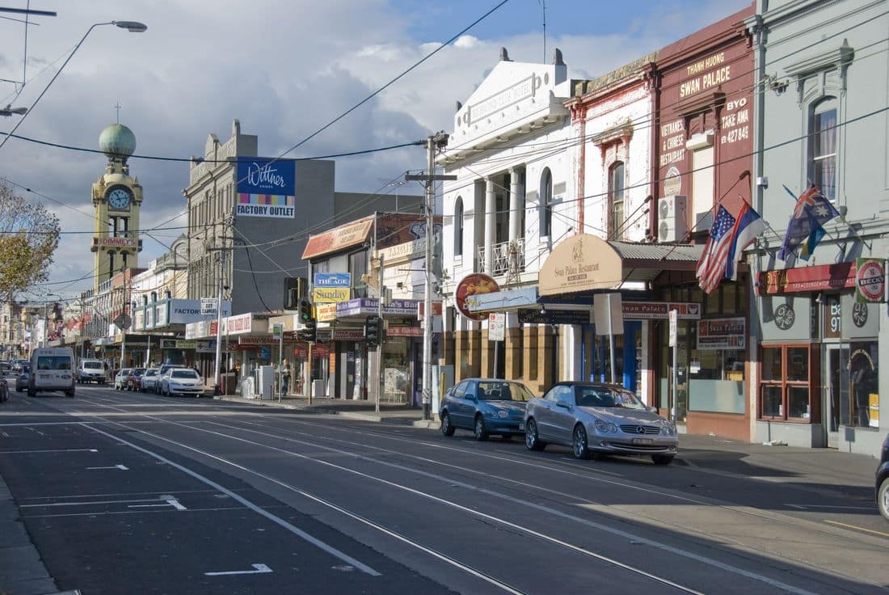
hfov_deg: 31.9
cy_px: 298
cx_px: 444
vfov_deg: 21.6
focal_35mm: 63
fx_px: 1557
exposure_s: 1/500
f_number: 6.3
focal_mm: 42
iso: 125
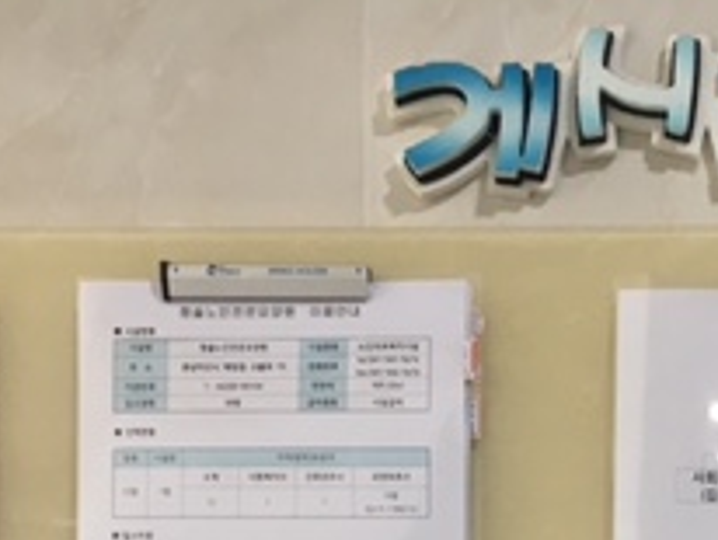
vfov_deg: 15.2
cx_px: 648
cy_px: 826
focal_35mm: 90
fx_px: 1869
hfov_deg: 21.3
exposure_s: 1/30
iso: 64
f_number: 2.2
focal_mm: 4.15
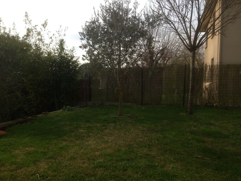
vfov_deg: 42.9
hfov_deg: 55.4
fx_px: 230
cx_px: 120
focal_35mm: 33
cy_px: 90
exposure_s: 1/479
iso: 50
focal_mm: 4.12
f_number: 2.4
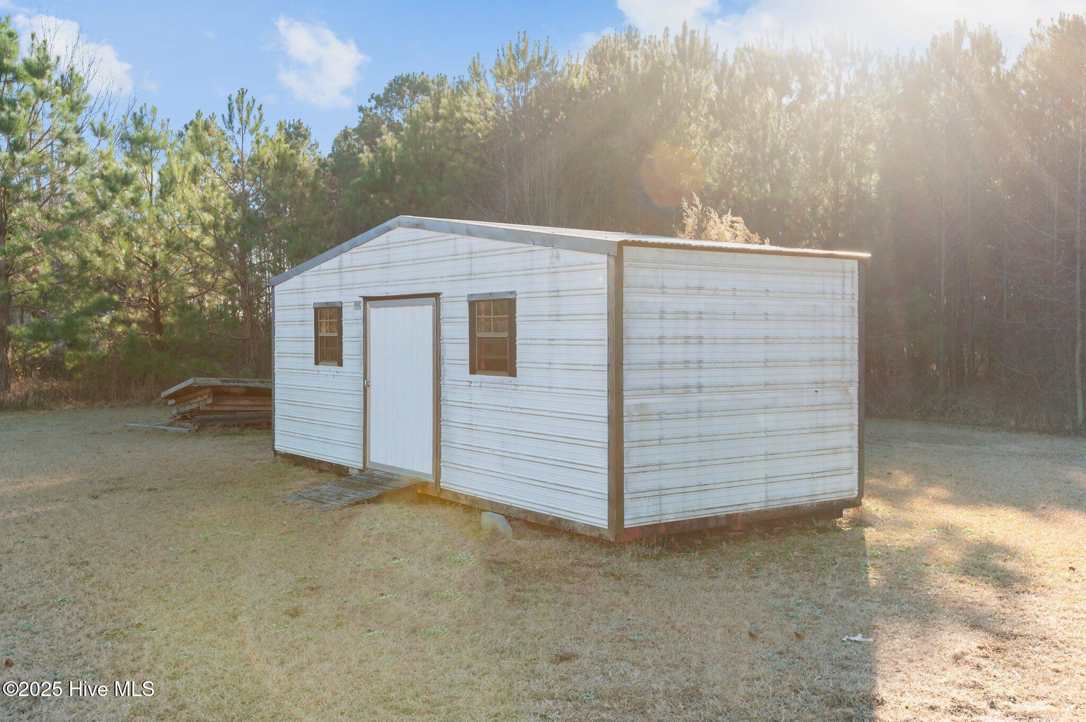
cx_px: 543
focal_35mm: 35
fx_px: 1055
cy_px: 361
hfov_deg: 54.5
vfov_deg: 37.8
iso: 400
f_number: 7.1
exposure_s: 1/200
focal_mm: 35
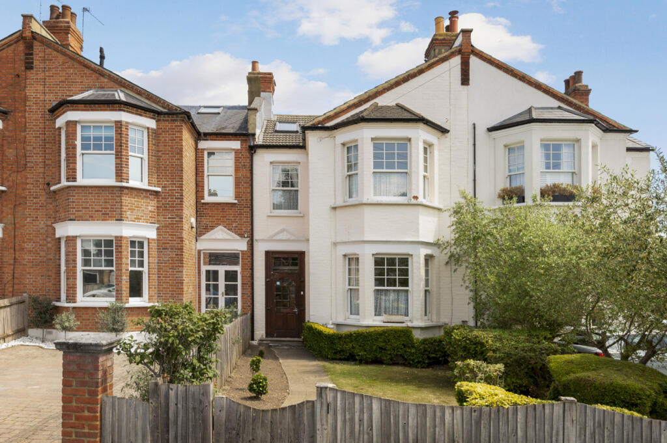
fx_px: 259
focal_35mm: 14
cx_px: 334
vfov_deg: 81.1
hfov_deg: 104.3
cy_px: 222
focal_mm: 14
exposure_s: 1/200
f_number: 8
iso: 200
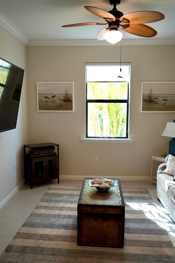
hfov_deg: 42.4
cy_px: 132
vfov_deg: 60.3
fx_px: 226
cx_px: 88
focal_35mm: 31
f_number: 4
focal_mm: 31
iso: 800
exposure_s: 1/160
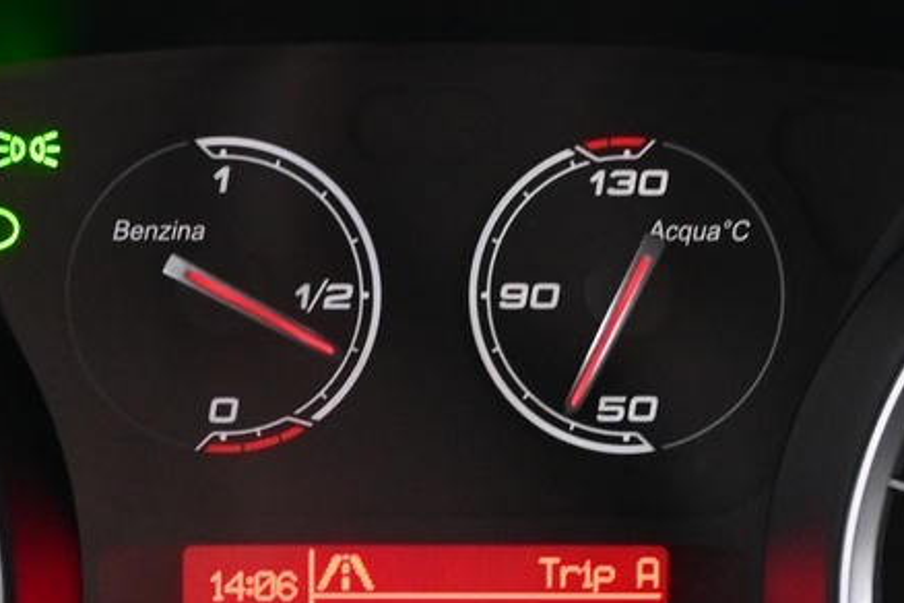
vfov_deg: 10.3
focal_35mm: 133
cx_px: 429
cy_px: 520
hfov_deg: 15.4
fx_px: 3340
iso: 1600
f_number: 4.2
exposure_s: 1/15
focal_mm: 24
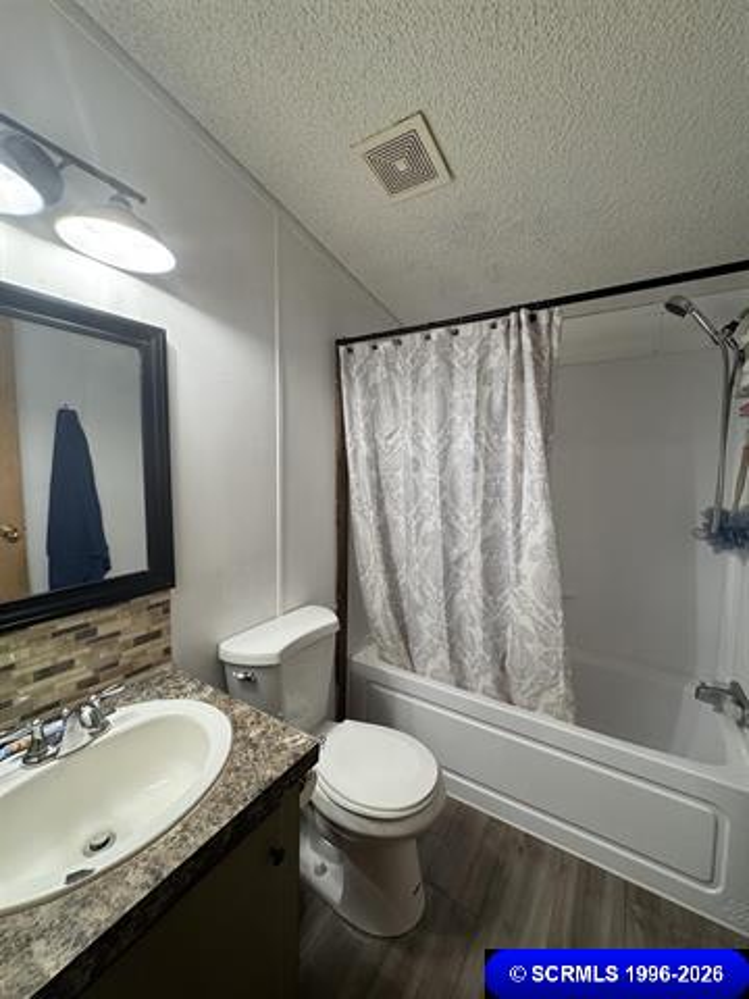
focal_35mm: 14
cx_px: 374
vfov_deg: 102.1
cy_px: 500
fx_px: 404
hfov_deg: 85.7
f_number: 2.2
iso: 200
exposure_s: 1/120
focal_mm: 2.22
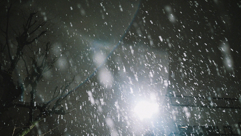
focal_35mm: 44
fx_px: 281
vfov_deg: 27.1
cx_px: 120
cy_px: 78
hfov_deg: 46.4
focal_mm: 20
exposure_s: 1/60
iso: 1600
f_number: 1.7
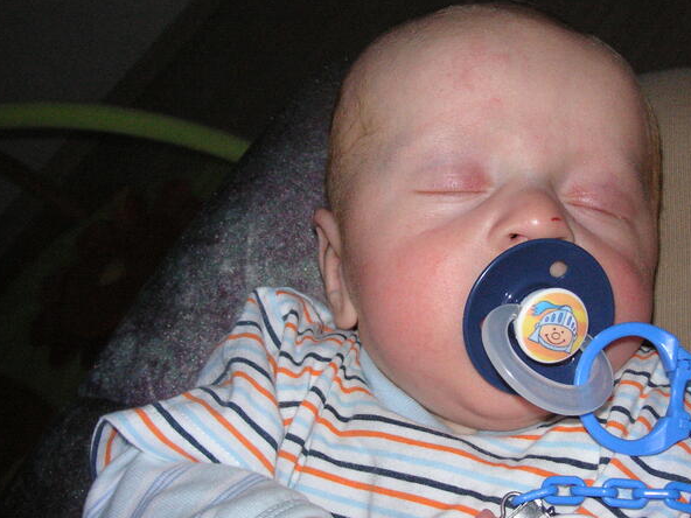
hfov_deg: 37.9
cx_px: 434
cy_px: 289
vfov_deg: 29.1
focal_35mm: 50
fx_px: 998
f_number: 6.7
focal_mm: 6.1
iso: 160
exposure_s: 1/45
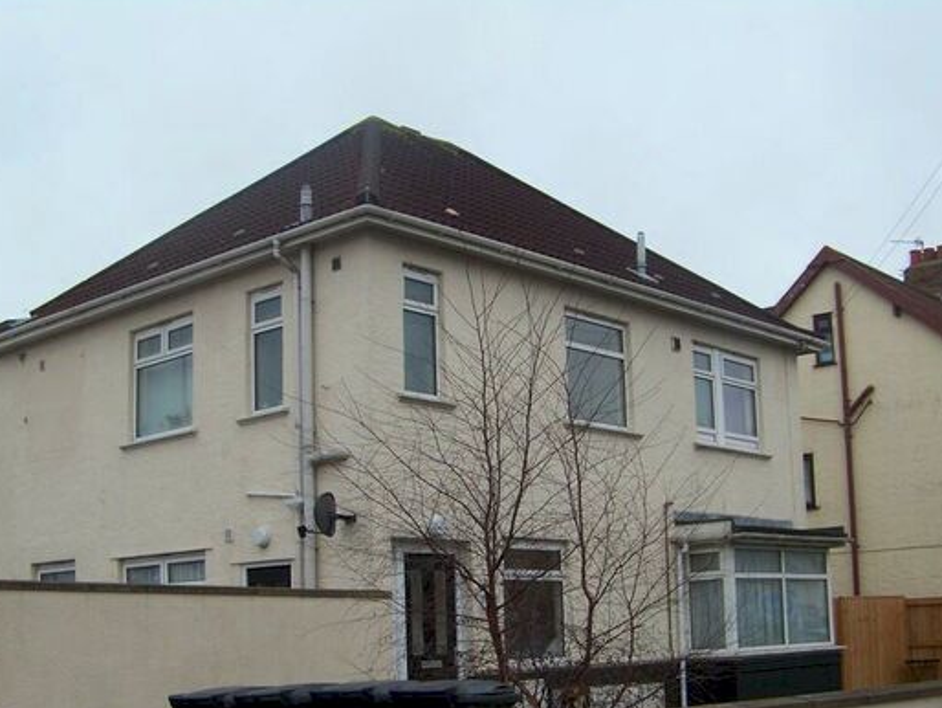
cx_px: 482
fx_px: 1334
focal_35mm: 49
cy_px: 472
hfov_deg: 38.9
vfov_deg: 29.5
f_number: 2.8
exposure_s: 1/250
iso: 66
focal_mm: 5.85
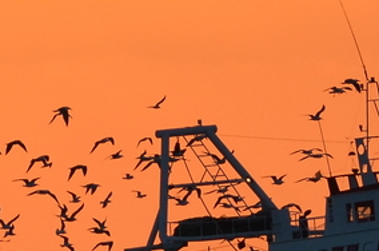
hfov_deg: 0.9
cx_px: 52
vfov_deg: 0.6
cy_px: 276
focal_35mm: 2341
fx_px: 24590
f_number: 8
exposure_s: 1/1000
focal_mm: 300
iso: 400
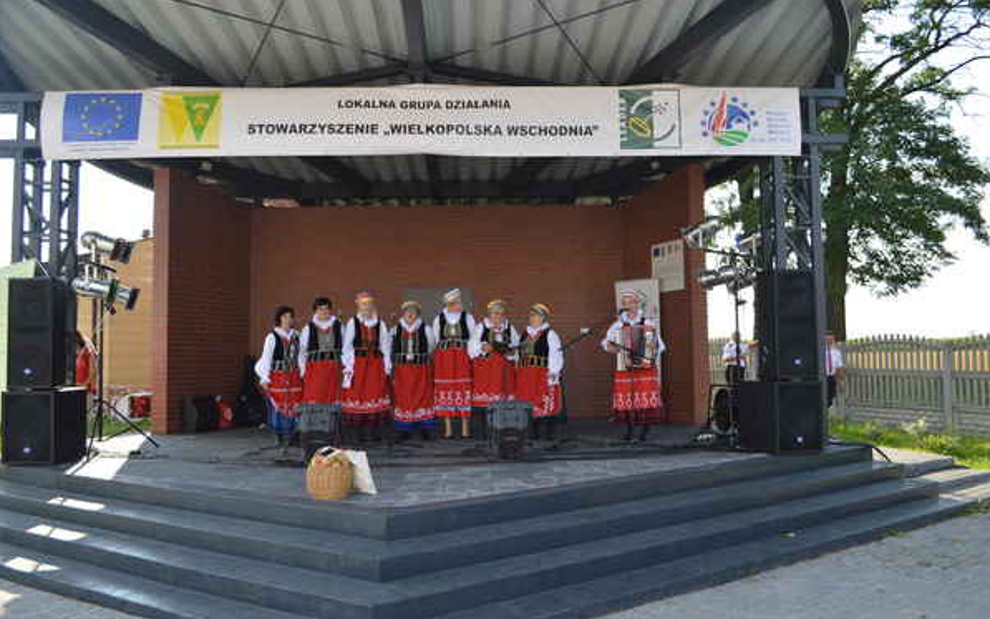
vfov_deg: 40.6
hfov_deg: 61.2
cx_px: 499
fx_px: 836
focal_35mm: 31
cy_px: 291
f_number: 5
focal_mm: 20
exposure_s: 1/200
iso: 100
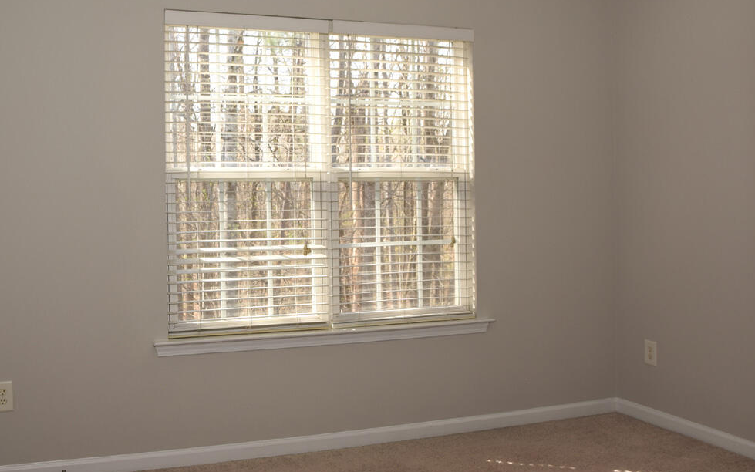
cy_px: 190
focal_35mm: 40
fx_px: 823
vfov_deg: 31.9
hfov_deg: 49.0
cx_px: 308
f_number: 5.6
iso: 250
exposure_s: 1/125
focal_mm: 20
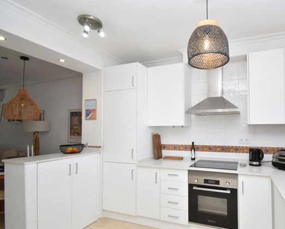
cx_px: 184
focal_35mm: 19
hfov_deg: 81.2
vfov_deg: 70.7
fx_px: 160
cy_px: 125
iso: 560
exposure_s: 1/250
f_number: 4.5
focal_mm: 10
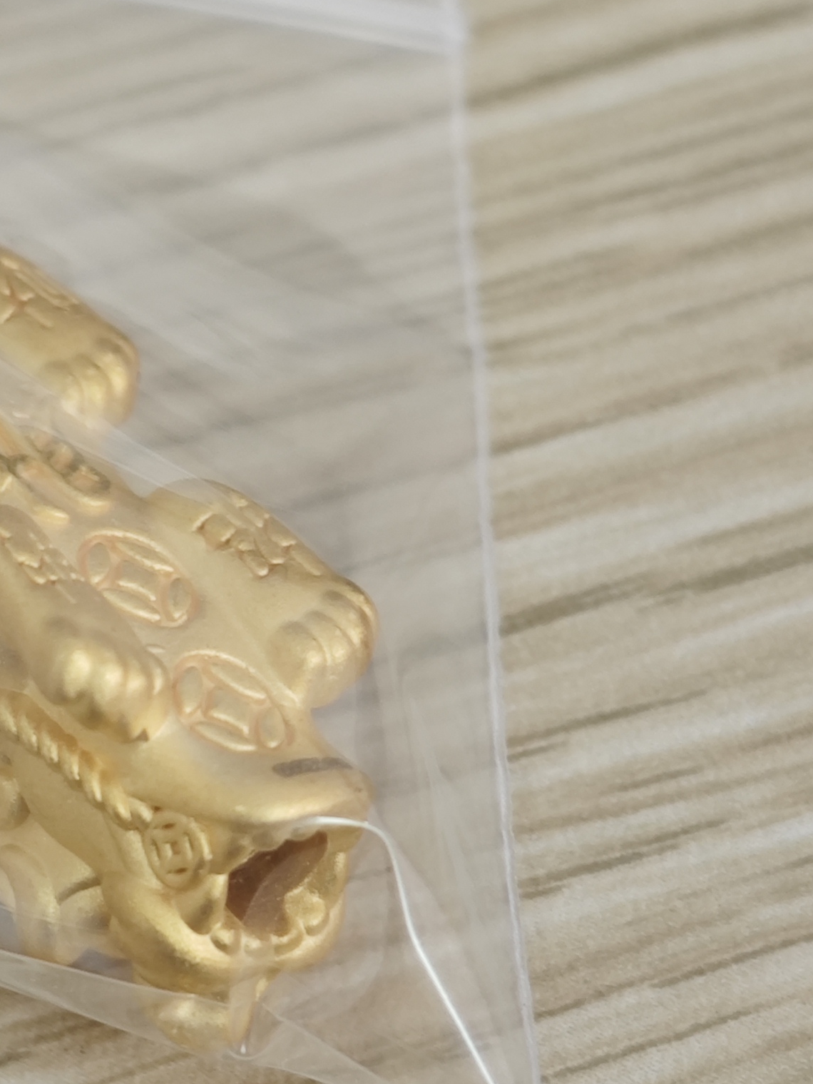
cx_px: 56
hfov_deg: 11.9
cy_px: 359
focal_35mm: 124
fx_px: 3881
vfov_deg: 15.9
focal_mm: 6.55
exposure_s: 1/114
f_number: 1.6
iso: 200
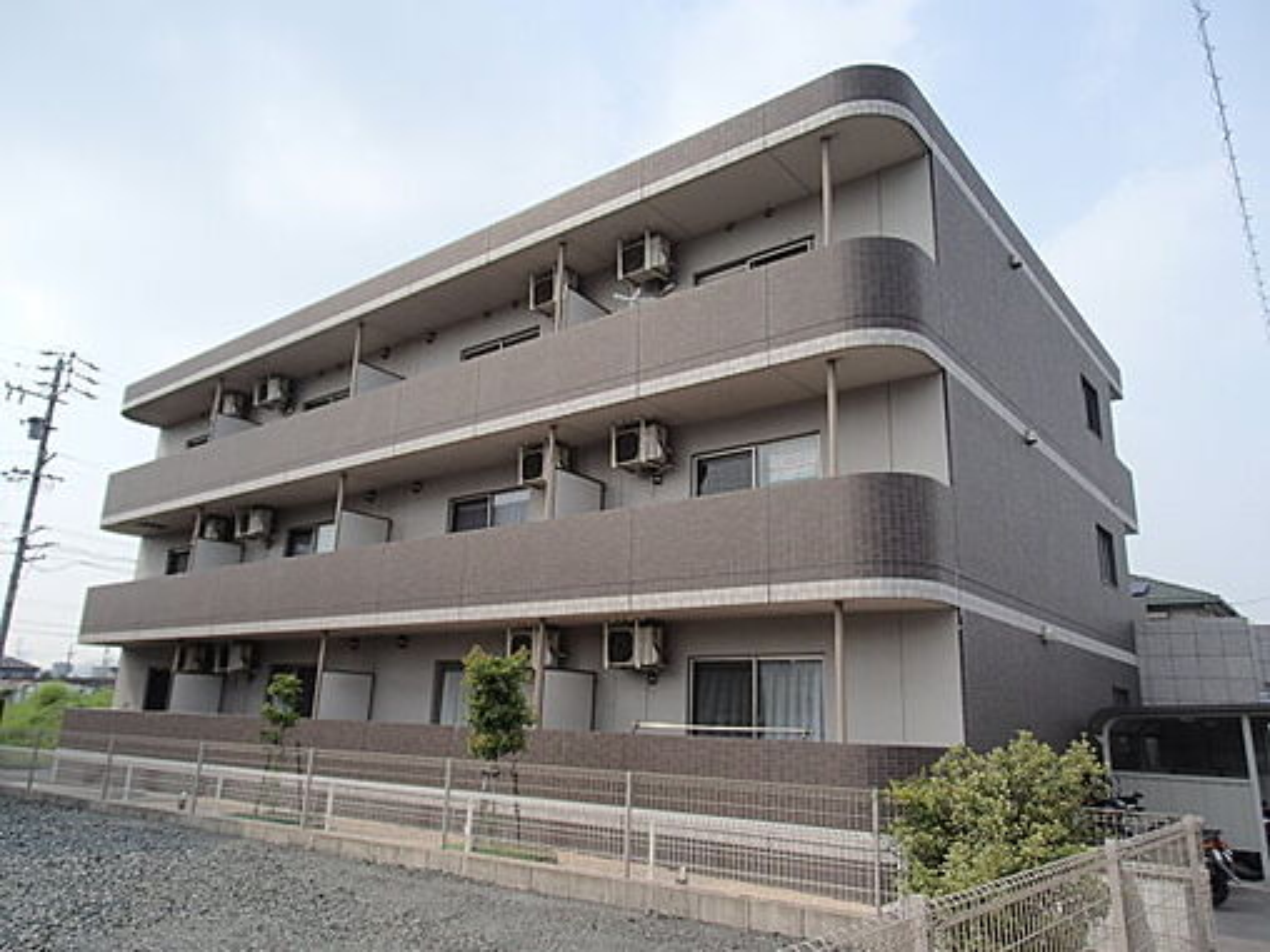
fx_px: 917
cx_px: 635
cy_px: 476
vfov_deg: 54.9
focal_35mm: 25
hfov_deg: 69.4
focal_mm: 4.4
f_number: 8
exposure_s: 1/200
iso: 100
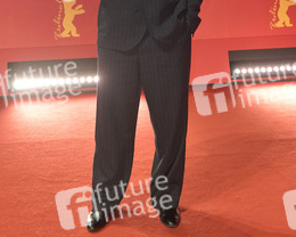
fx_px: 631
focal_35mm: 72
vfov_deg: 20.9
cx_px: 147
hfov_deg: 26.4
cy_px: 32
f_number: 6.3
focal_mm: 50
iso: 2000
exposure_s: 1/250
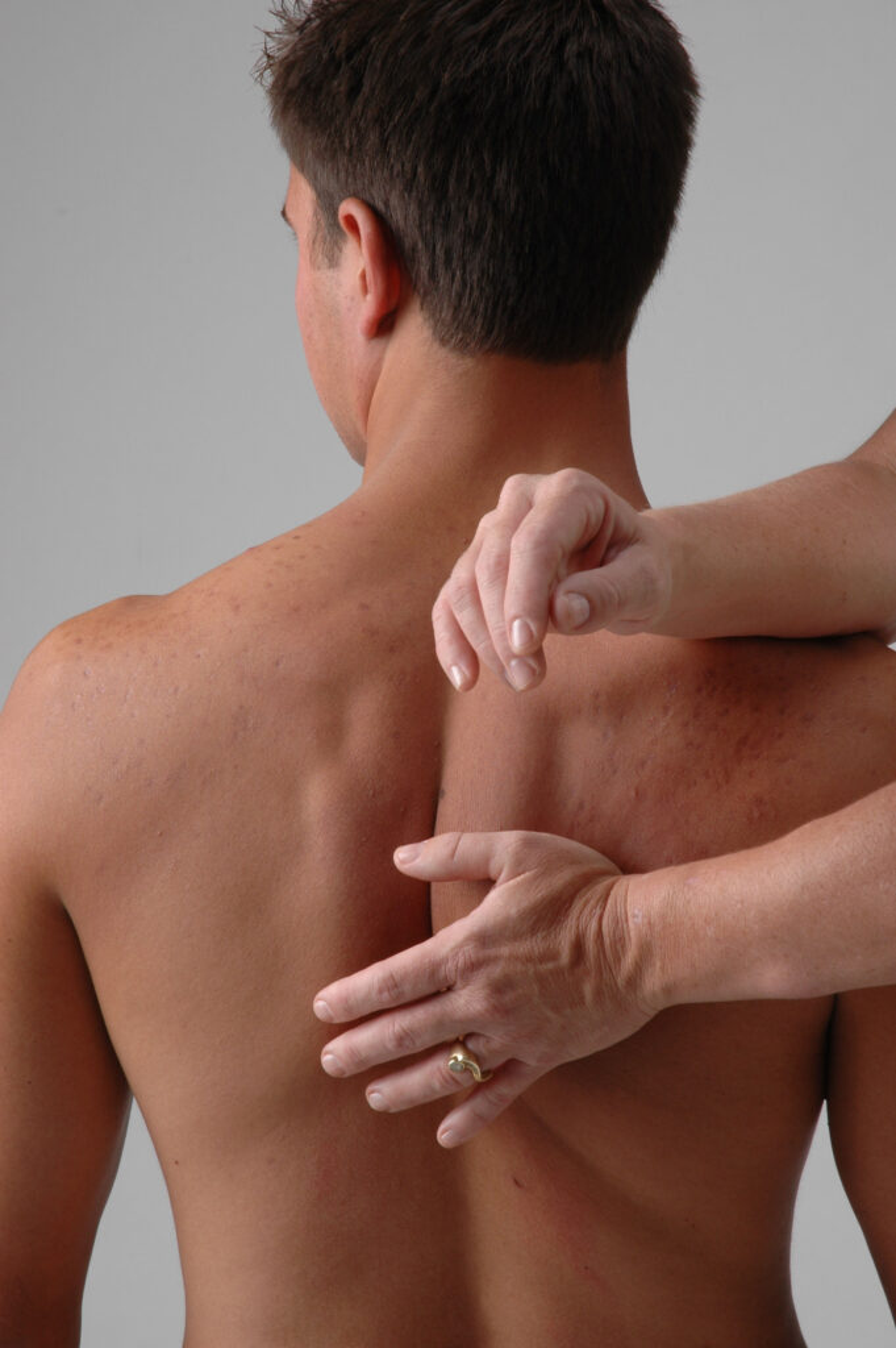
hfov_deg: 13.0
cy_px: 674
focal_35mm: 105
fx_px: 3926
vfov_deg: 19.5
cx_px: 448
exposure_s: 1/250
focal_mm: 70
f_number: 16
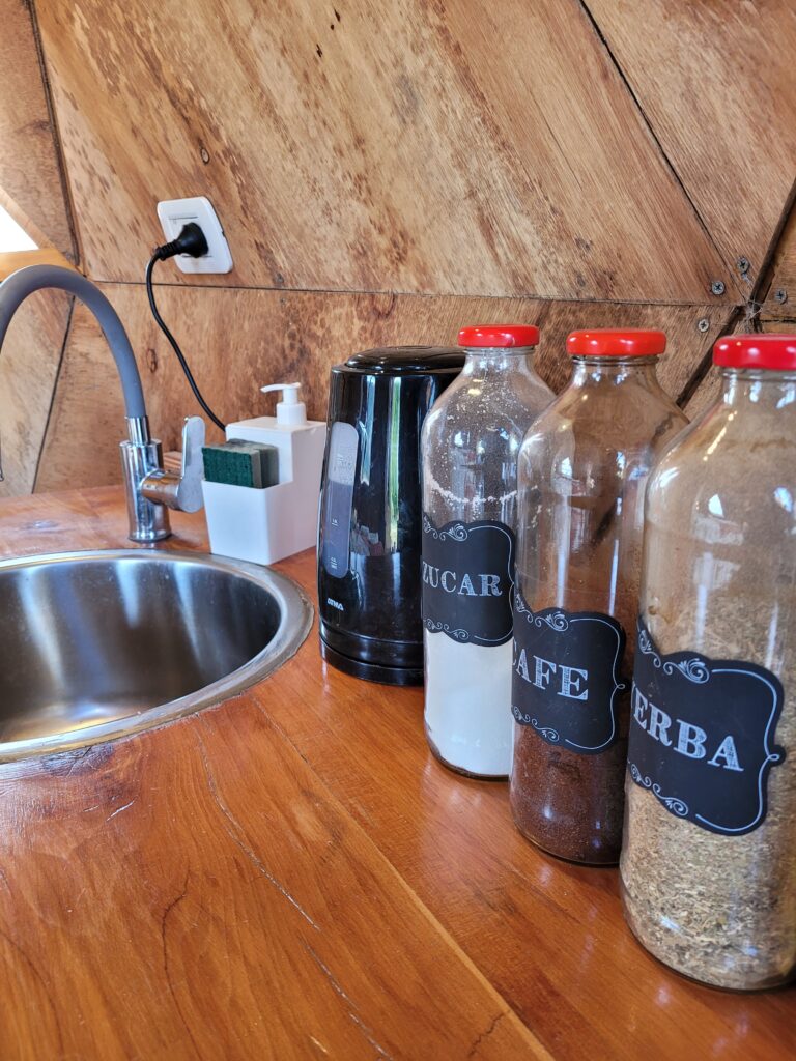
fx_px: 797
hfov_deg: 53.1
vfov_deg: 67.3
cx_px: 398
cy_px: 530
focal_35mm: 26
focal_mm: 5.4
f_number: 1.8
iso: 160
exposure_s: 1/100
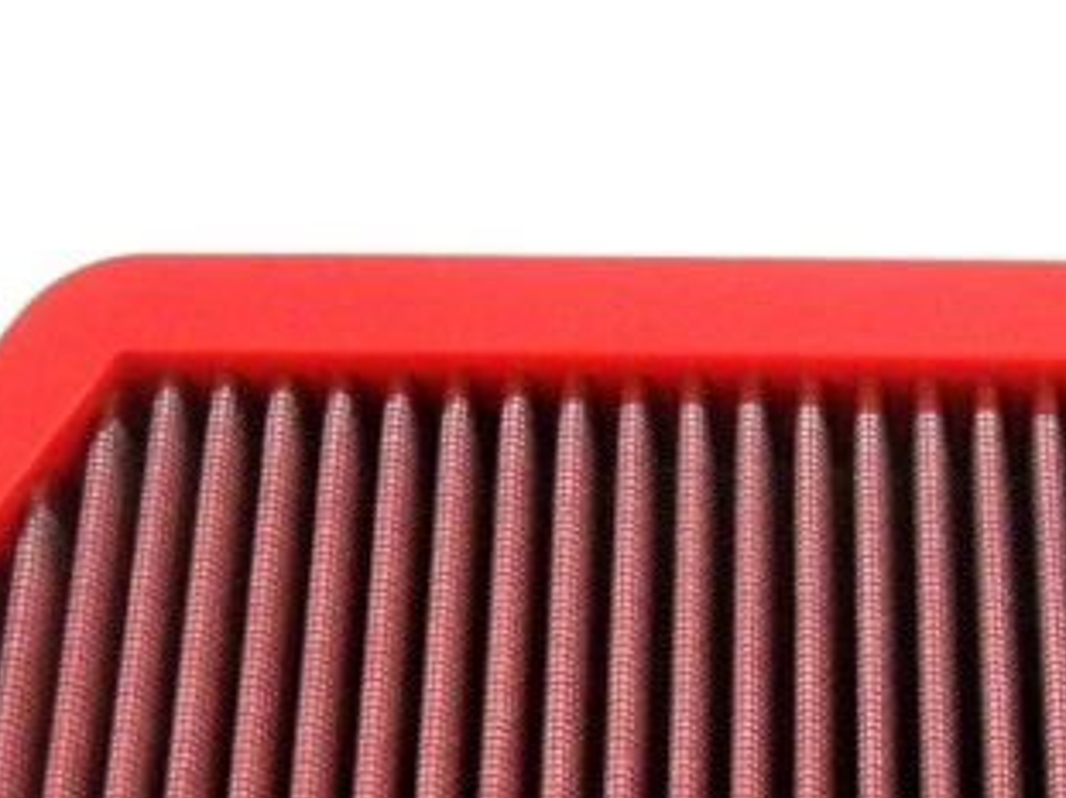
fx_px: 2770
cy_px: 730
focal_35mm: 90
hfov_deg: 21.4
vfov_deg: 16.2
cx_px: 908
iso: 328
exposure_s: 1/58.6
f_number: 2.8
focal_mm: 5.7
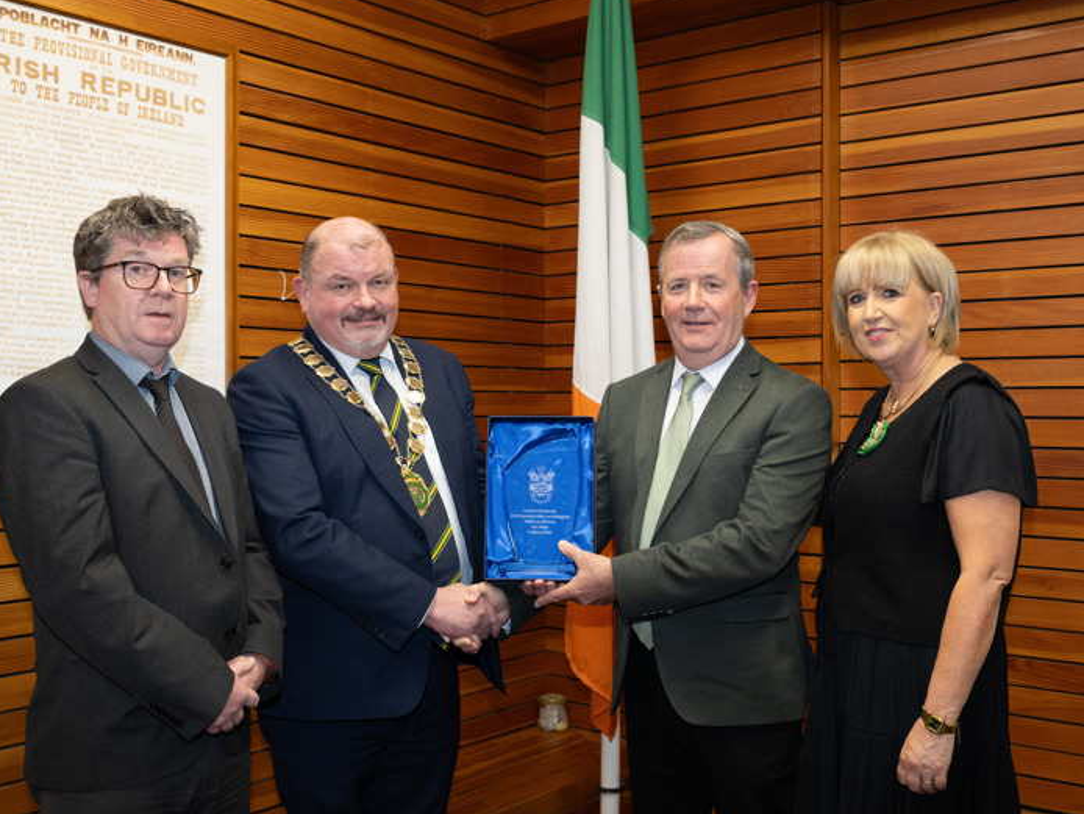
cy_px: 407
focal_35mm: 41
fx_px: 1284
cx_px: 512
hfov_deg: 45.7
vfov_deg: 35.2
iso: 1000
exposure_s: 1/50
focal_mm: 37
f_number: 5
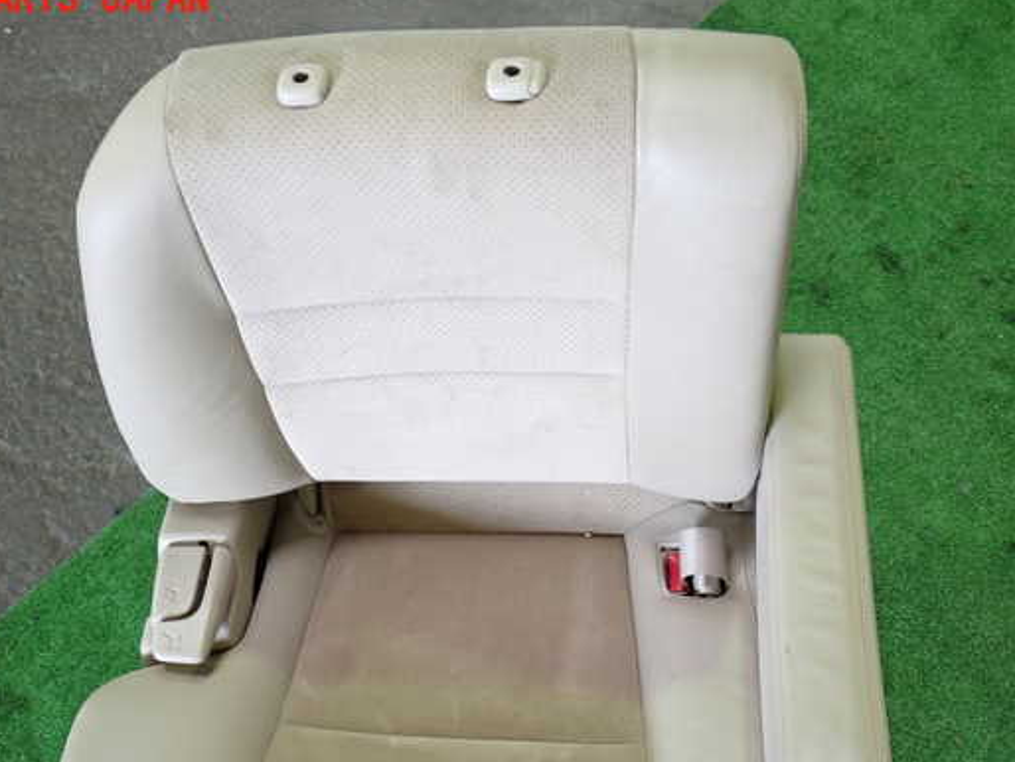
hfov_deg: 44.7
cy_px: 419
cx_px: 442
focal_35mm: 42
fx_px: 1232
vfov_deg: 34.3
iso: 250
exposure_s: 1/40
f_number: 2.5
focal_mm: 6.37
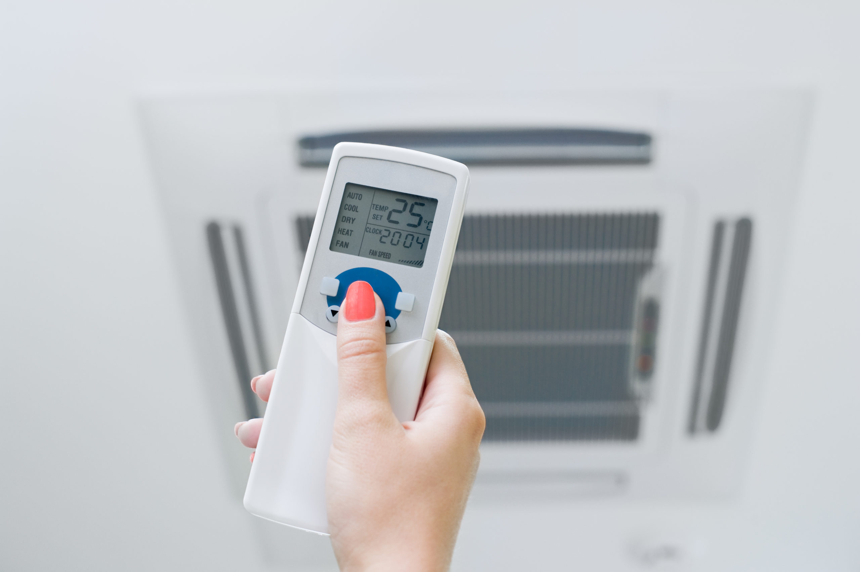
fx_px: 1194
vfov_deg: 27.0
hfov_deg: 39.6
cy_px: 286
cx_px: 430
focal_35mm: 50
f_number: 5
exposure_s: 1/40
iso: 400
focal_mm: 50
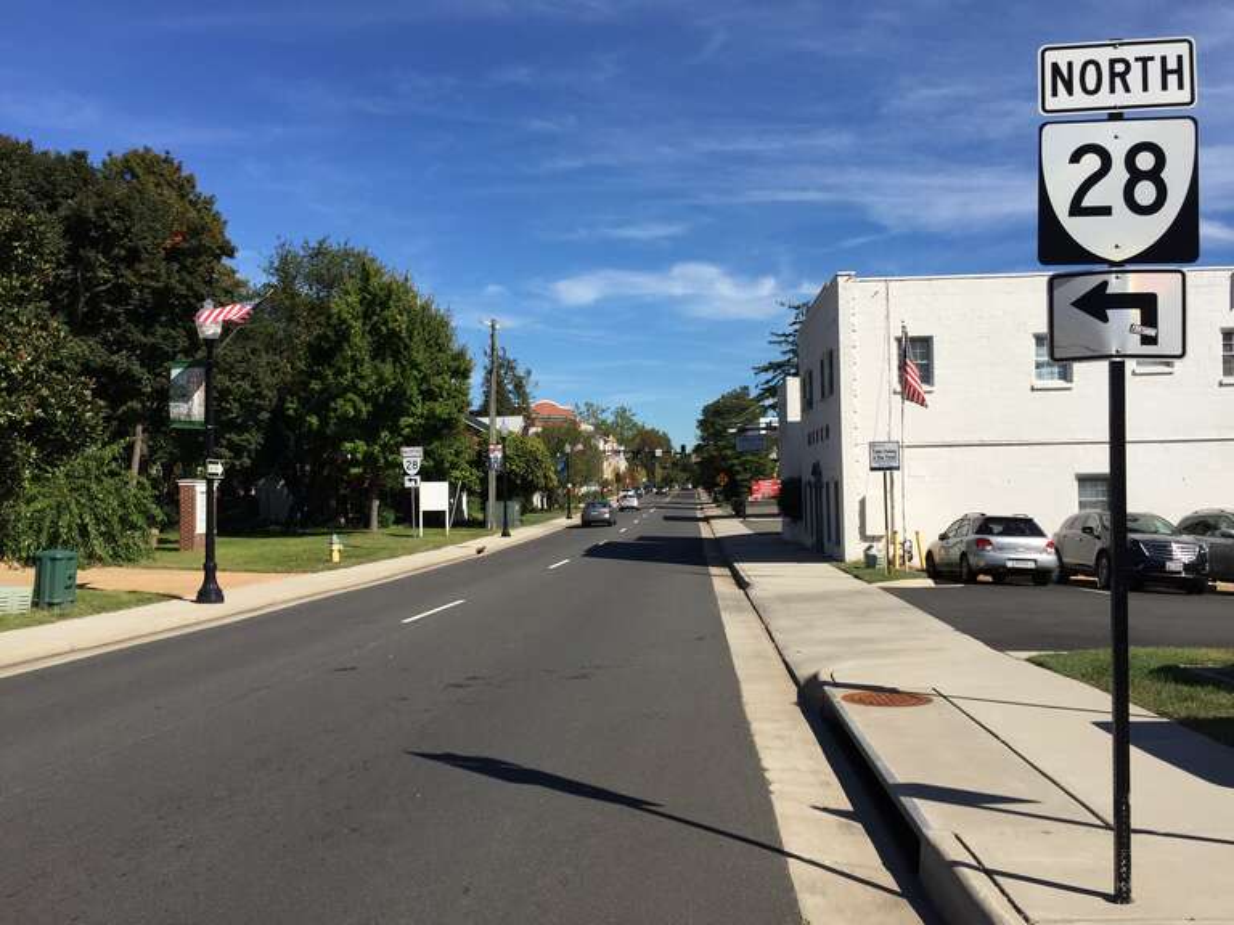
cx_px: 617
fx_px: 1034
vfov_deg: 48.2
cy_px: 462
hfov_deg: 61.7
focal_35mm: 29
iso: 32
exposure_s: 1/3049
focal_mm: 4.15
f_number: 2.2
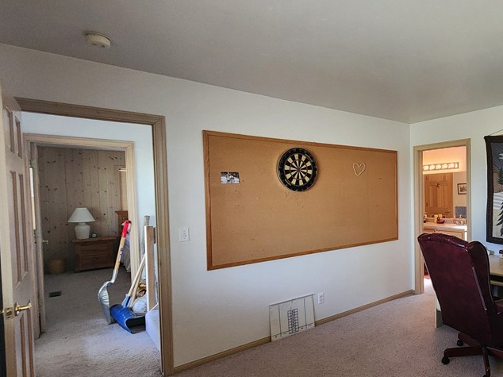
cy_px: 201
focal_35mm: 21
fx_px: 305
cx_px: 379
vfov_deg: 63.3
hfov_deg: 73.3
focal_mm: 2.2
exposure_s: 1/30
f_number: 2.2
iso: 320
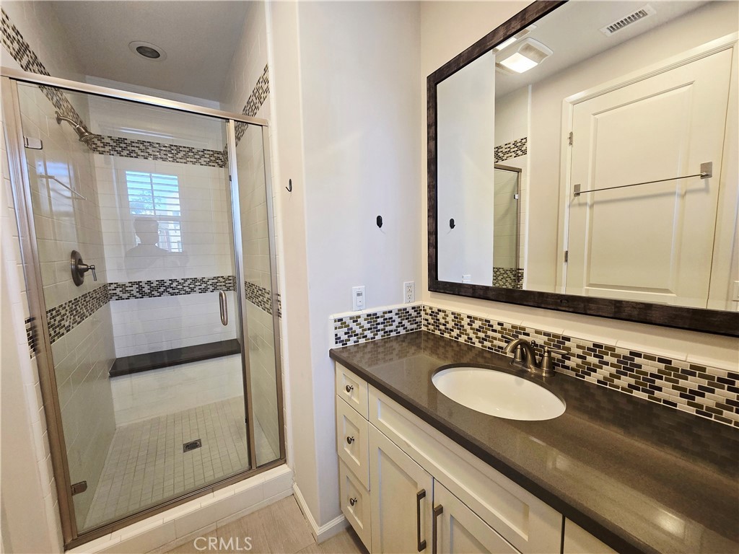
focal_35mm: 13
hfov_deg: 106.2
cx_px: 370
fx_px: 278
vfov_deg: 89.9
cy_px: 277
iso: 160
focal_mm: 2.2
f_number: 2.2
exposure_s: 1/60.2
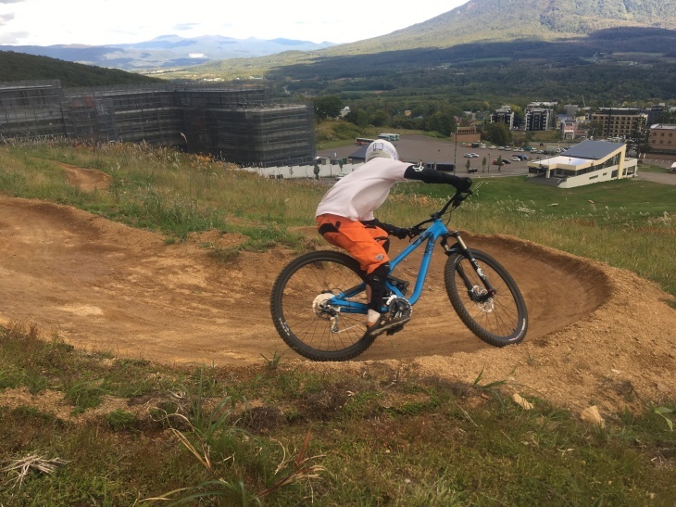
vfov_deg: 48.2
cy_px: 254
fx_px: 566
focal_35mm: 29
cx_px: 338
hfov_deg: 61.7
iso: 25
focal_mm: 4.15
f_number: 2.2
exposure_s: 1/400
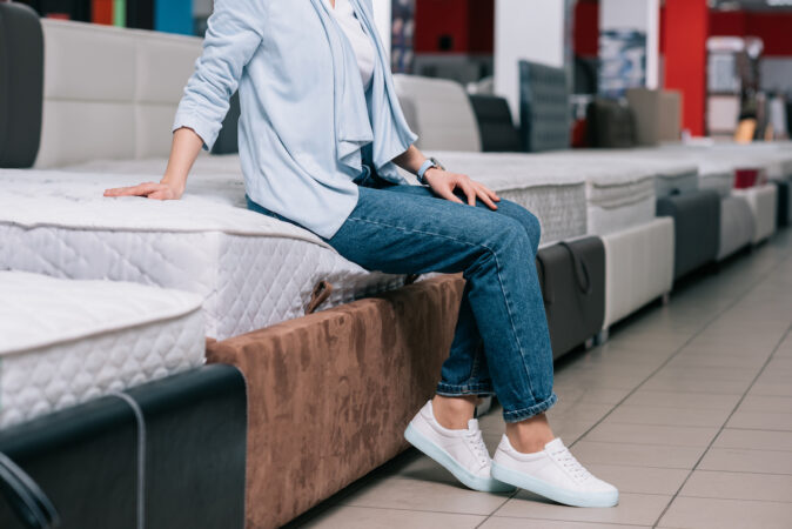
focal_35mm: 85
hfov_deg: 23.9
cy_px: 264
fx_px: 1871
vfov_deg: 16.1
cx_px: 396
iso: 125
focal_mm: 85
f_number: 3.5
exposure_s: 1/160
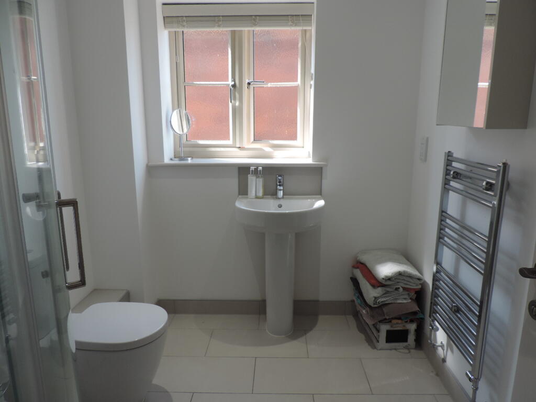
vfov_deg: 56.8
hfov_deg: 71.6
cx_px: 268
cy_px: 201
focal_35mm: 24
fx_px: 372
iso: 80
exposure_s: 1/60
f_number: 3
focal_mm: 4.3
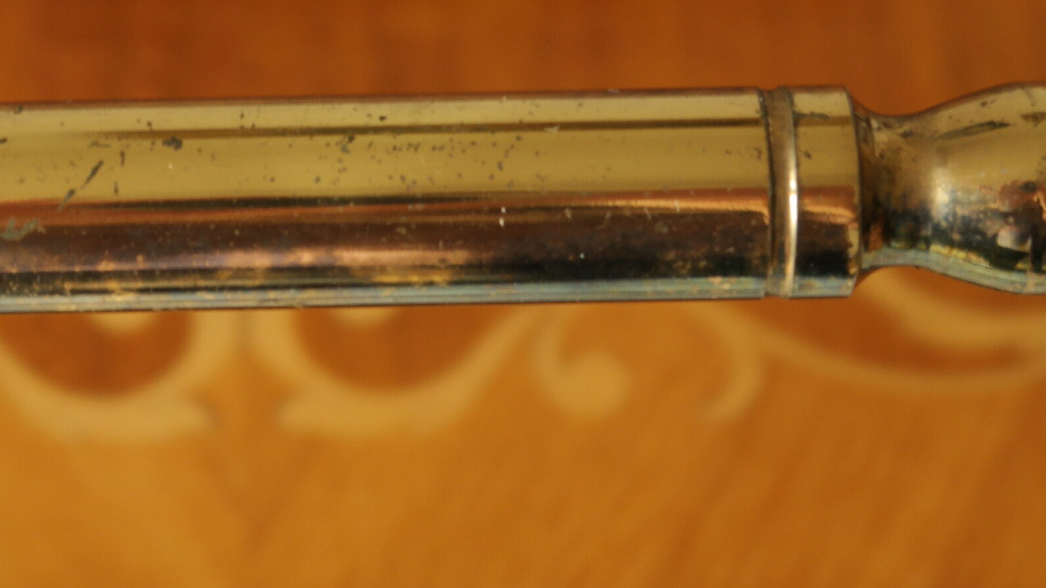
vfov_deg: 8.0
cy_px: 139
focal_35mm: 152
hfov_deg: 14.1
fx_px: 4216
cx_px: 242
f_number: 5.6
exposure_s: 1/30
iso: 400
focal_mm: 50
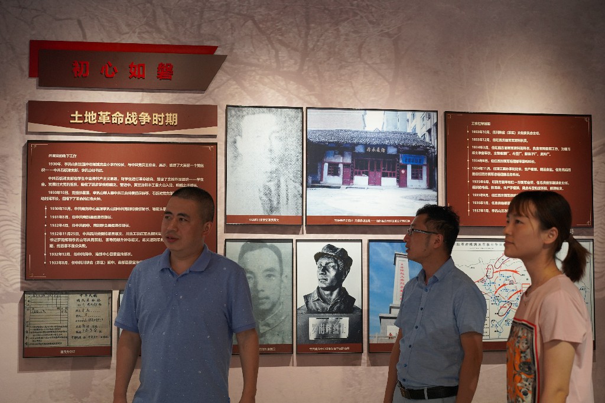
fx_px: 924
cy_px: 202
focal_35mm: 55
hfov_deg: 36.3
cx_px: 302
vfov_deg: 24.6
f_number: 4
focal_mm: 55
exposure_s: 1/160
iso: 1250
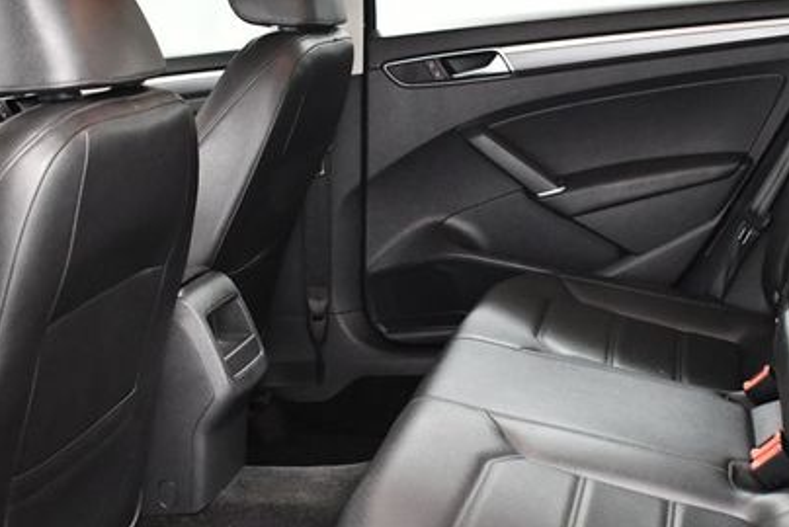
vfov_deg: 23.8
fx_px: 1250
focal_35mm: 57
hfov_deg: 35.0
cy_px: 322
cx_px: 400
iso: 4000
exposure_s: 1/60
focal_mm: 18
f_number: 3.5
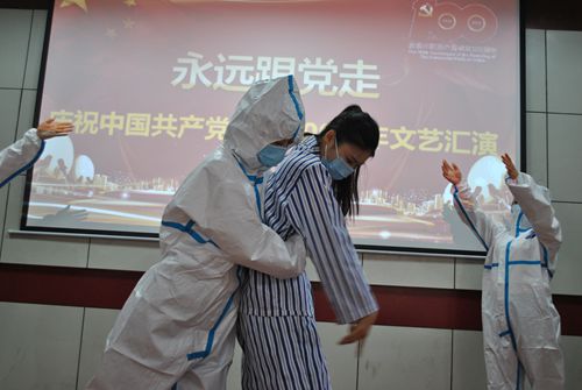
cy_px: 195
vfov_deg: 34.3
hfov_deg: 49.5
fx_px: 631
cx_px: 291
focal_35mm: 39
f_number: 4.2
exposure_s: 1/25
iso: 400
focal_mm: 26
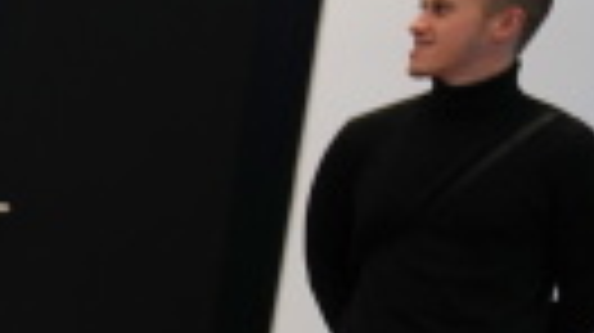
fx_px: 2408
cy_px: 747
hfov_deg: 10.9
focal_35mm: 153
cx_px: -1017
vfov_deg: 7.5
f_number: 2.8
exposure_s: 1/125
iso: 320
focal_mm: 24
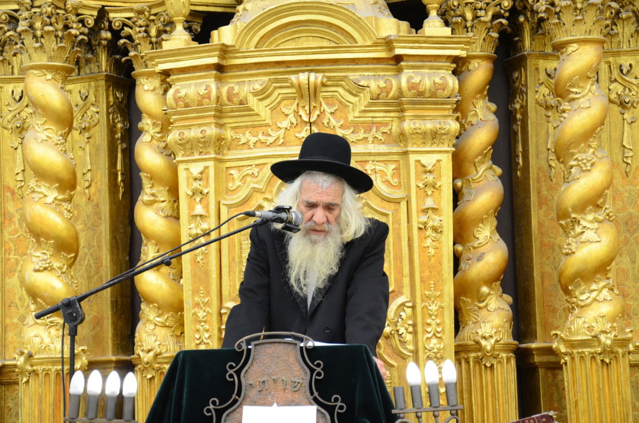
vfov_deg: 13.0
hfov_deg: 19.5
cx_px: 320
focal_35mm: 105
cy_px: 212
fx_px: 1860
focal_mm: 70
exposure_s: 1/80
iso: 800
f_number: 5.6
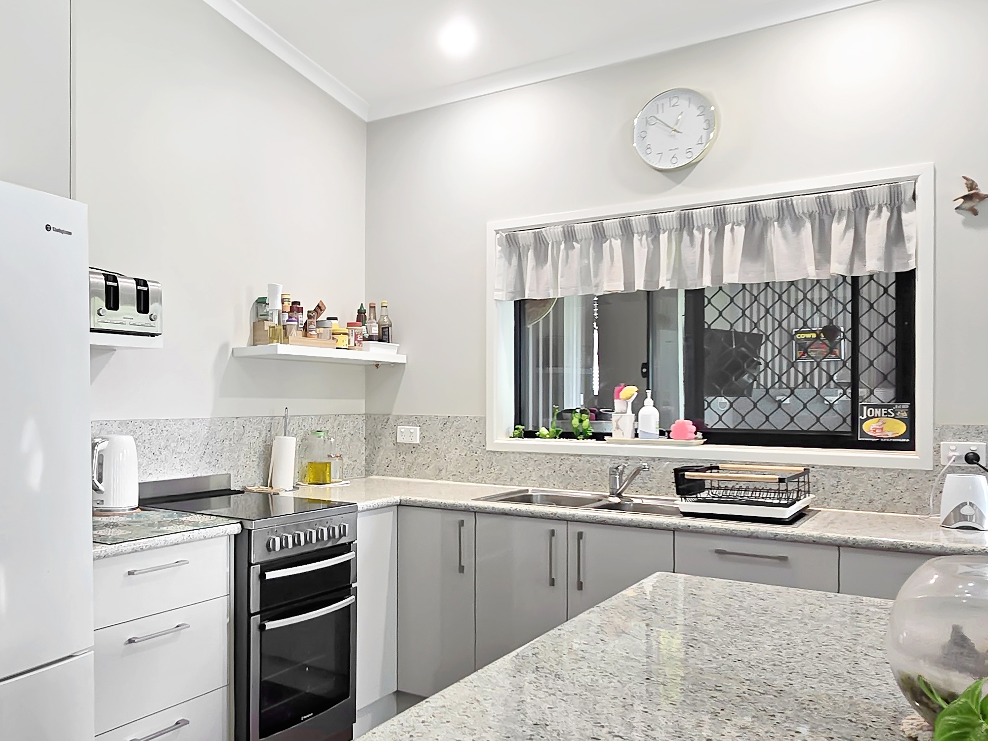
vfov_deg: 52.4
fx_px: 742
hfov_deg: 66.0
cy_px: 474
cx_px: 353
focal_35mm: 26
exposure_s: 1/50
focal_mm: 2.2
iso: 160
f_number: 2.2
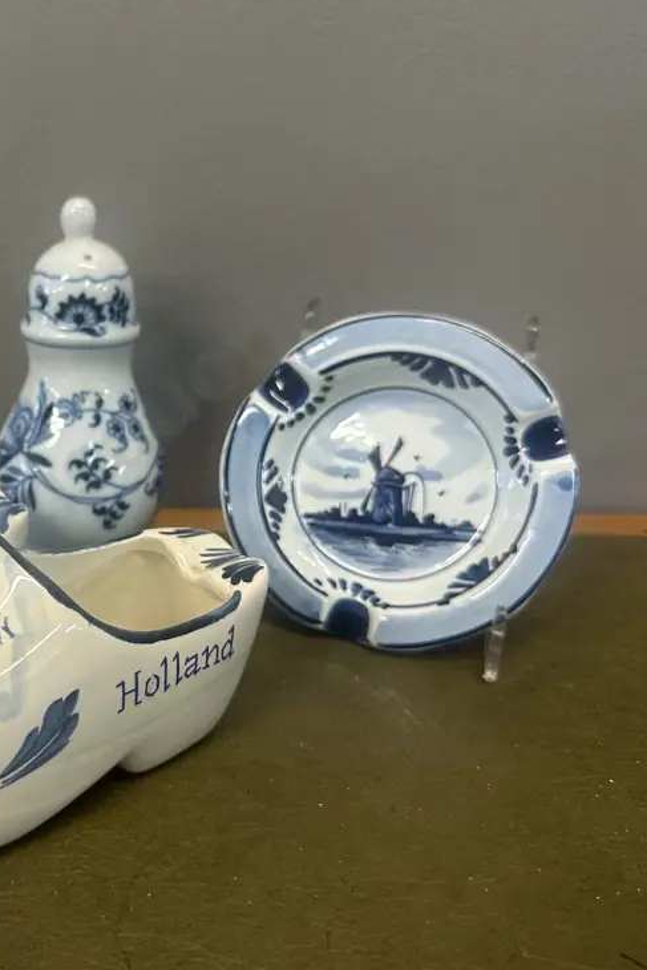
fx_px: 943
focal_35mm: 35
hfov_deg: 35.8
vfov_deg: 54.4
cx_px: 73
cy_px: 481
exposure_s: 1/100
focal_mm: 6.86
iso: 200
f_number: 1.78
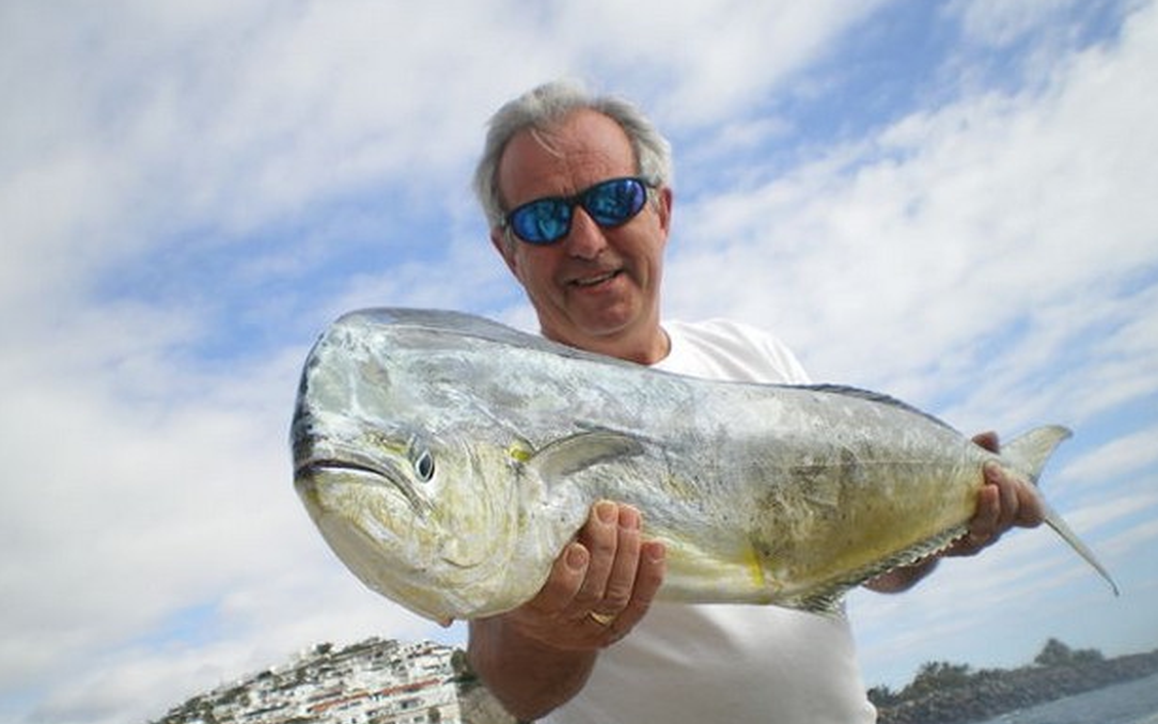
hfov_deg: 50.4
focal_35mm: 39
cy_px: 436
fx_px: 1231
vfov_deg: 32.7
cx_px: 585
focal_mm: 6.3
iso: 50
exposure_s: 1/320
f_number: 4.6
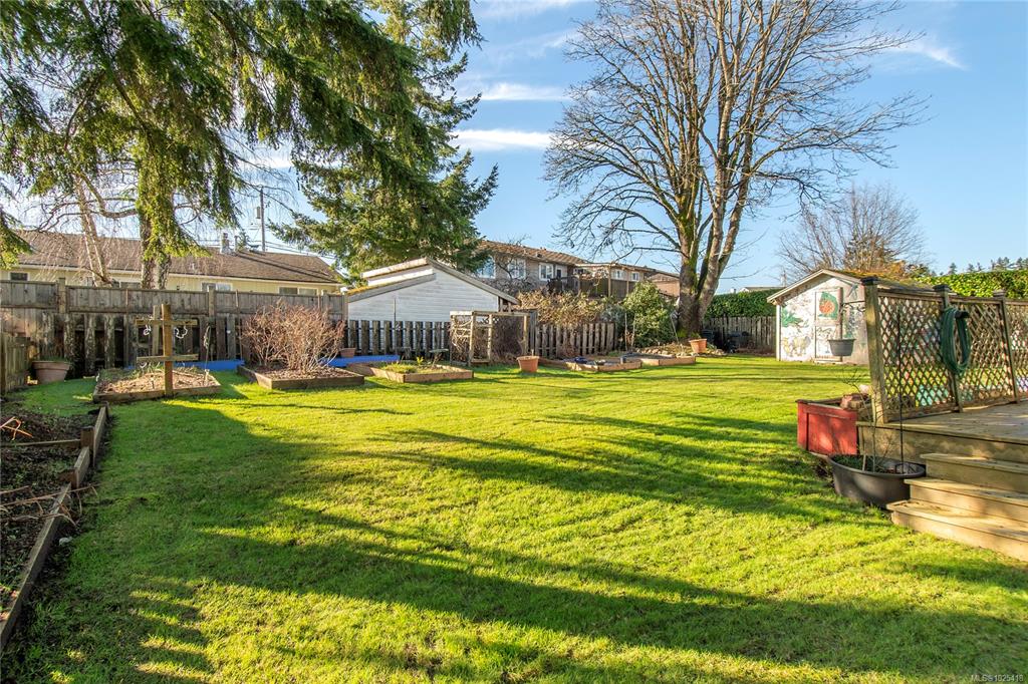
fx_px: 514
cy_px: 342
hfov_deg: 90.0
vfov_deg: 67.3
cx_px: 514
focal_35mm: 18
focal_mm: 12
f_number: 8
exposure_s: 1/400
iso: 320
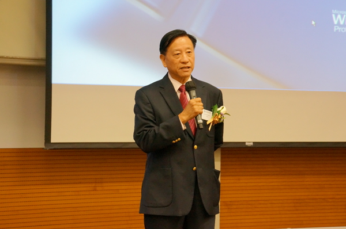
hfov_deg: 20.0
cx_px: 173
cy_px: 114
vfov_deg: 13.4
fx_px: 979
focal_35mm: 102
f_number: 5.6
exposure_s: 1/80
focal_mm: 68
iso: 3200
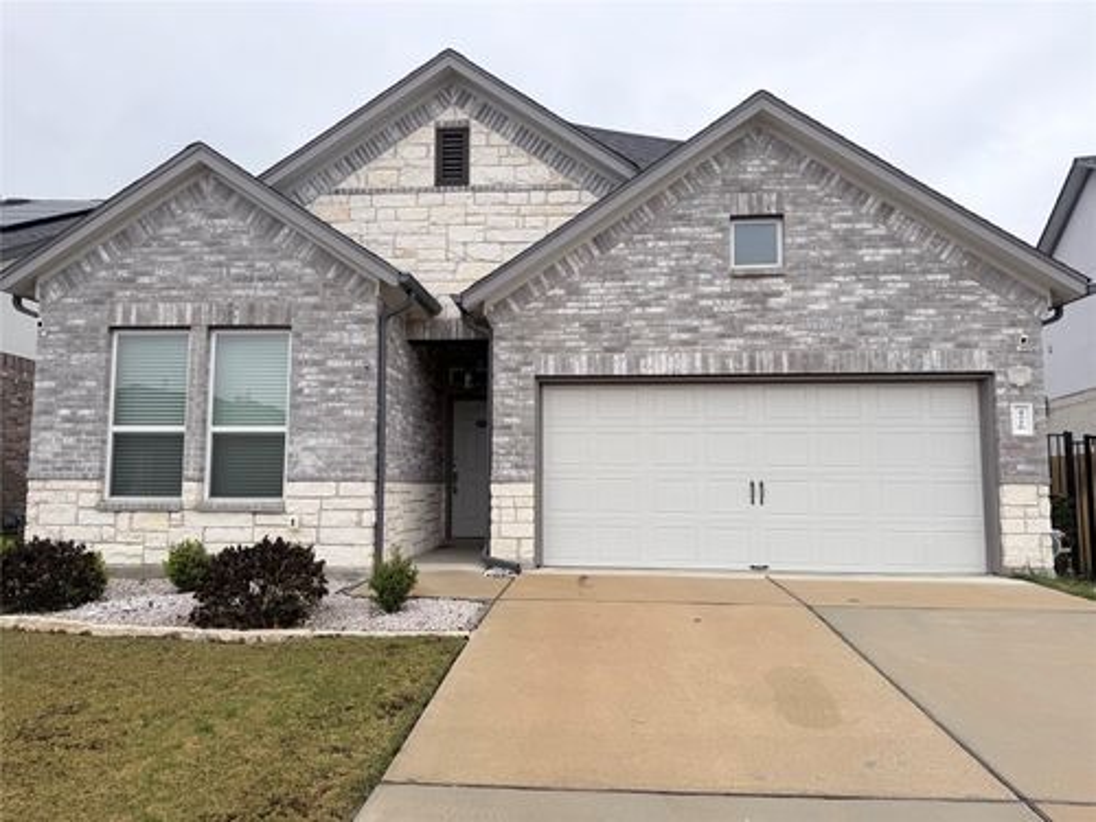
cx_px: 548
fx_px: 760
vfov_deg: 56.8
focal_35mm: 24
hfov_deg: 71.6
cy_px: 411
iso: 80
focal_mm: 6.76
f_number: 1.78
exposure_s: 1/440
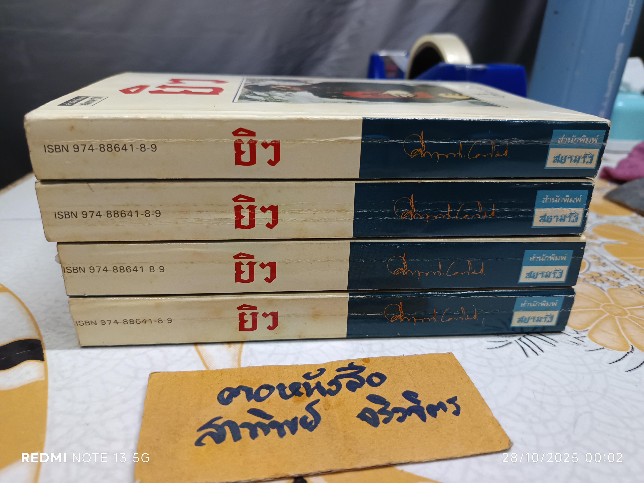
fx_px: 446
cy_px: 242
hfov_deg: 71.6
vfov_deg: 56.8
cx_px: 322
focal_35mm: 24
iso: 1041
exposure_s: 1/25
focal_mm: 5.31
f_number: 1.7
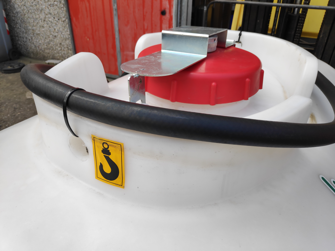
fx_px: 194
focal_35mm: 20
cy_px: 126
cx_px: 168
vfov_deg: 66.0
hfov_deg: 81.7
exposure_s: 1/495
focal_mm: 3.94
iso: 100
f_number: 1.9
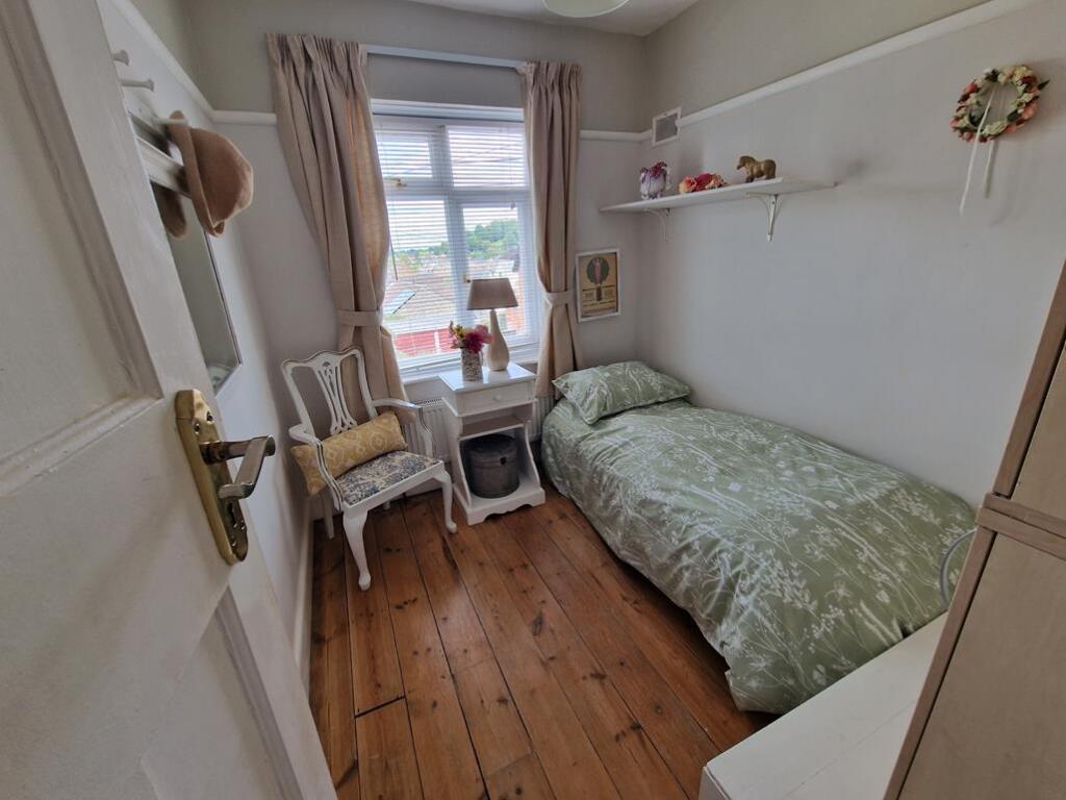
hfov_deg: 106.2
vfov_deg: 89.9
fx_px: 400
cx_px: 533
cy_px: 400
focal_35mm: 13
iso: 50
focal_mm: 2.2
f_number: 2.2
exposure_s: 1/50
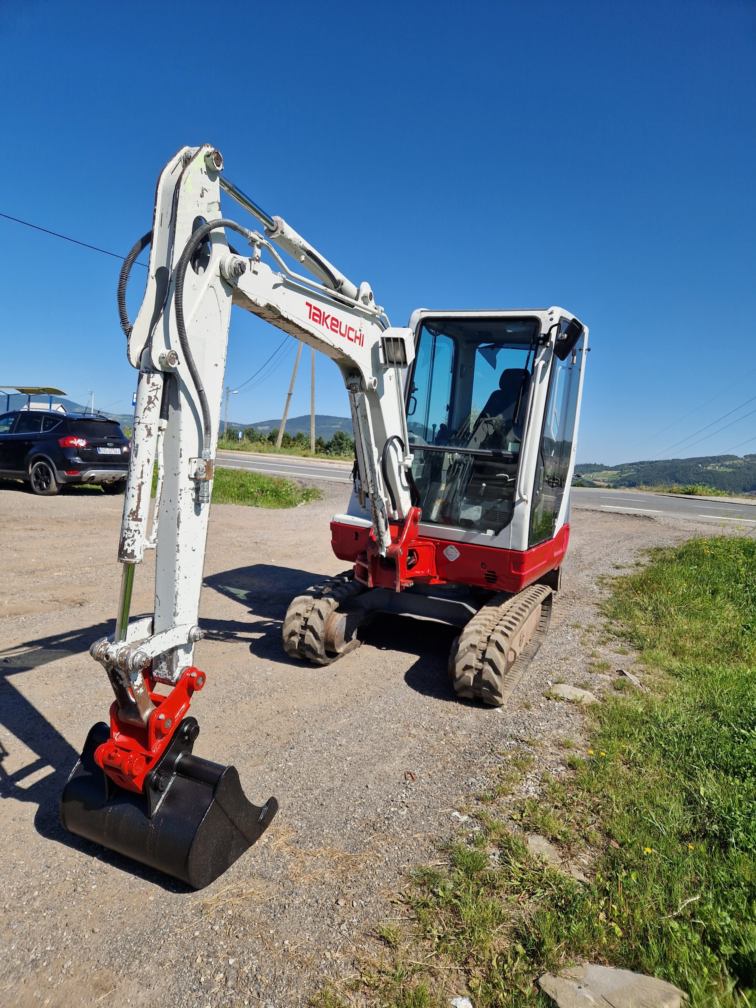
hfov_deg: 58.9
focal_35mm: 23
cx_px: 378
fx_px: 670
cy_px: 504
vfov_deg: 73.9
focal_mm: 5.4
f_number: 1.8
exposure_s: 1/2036
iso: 50
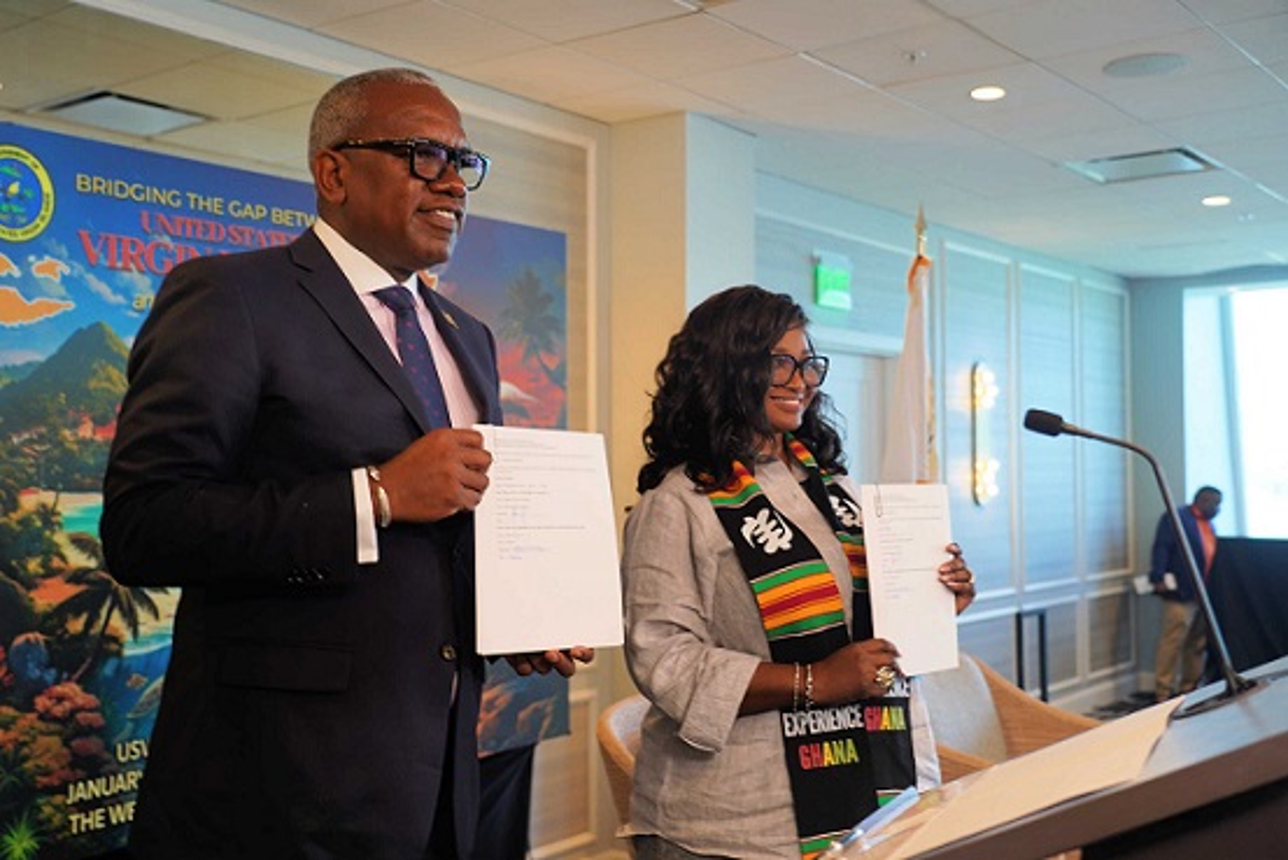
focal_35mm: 36
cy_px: 430
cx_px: 644
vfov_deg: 36.9
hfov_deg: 53.1
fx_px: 1288
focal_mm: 36
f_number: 4
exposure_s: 1/60
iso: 250
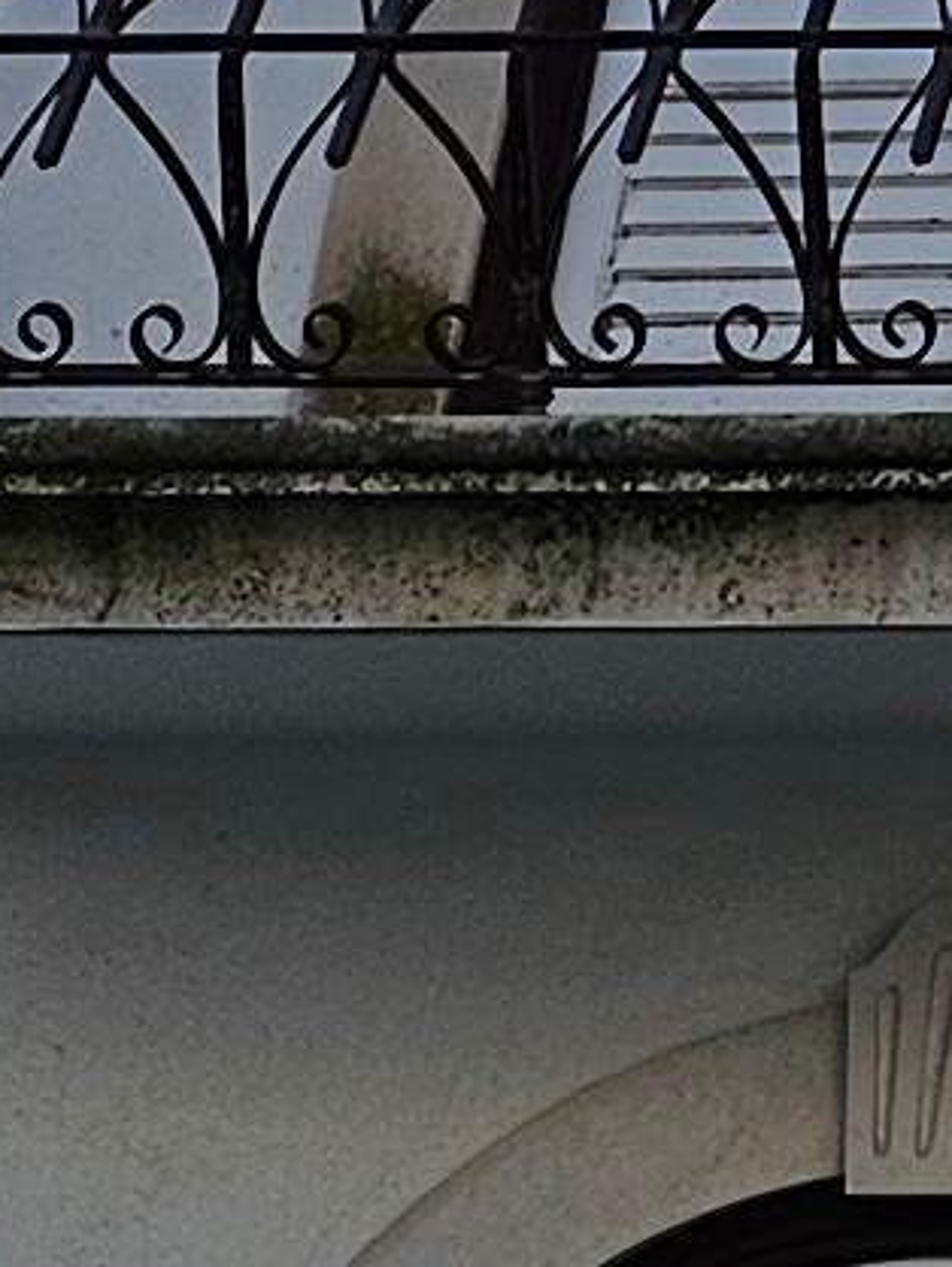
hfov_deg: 6.0
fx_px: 8059
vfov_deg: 8.0
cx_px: 3456
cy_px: -2285
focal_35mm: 220
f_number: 1.7
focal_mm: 6.3
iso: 10
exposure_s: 1/481
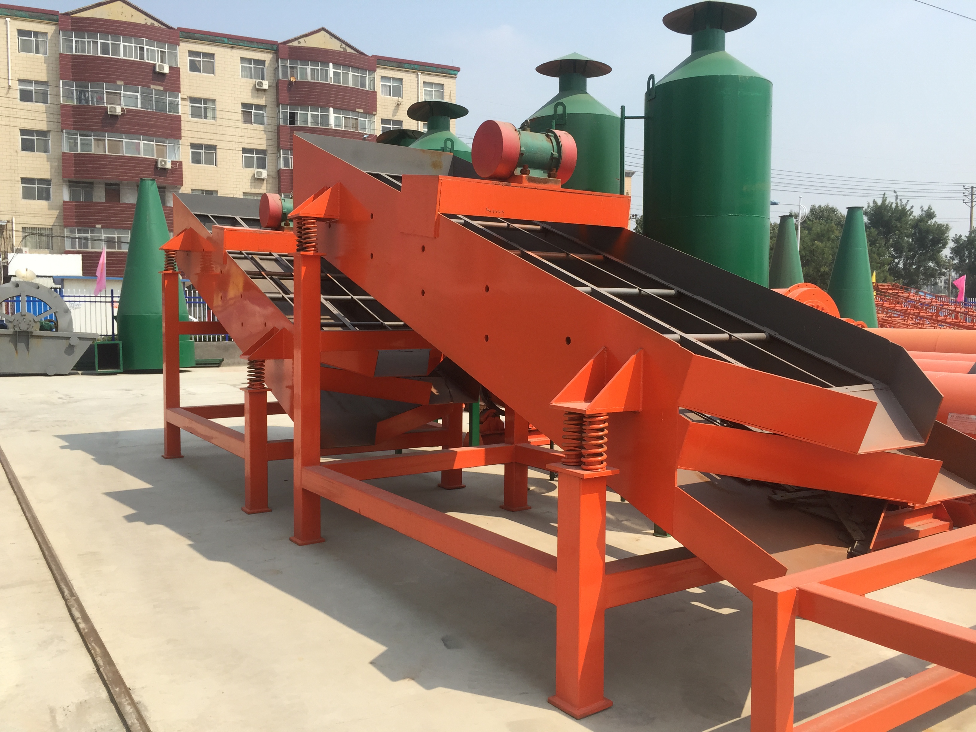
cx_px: 488
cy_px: 366
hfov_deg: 61.7
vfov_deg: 48.2
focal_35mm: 29
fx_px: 818
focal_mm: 4.15
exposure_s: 1/1582
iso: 32
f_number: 2.2
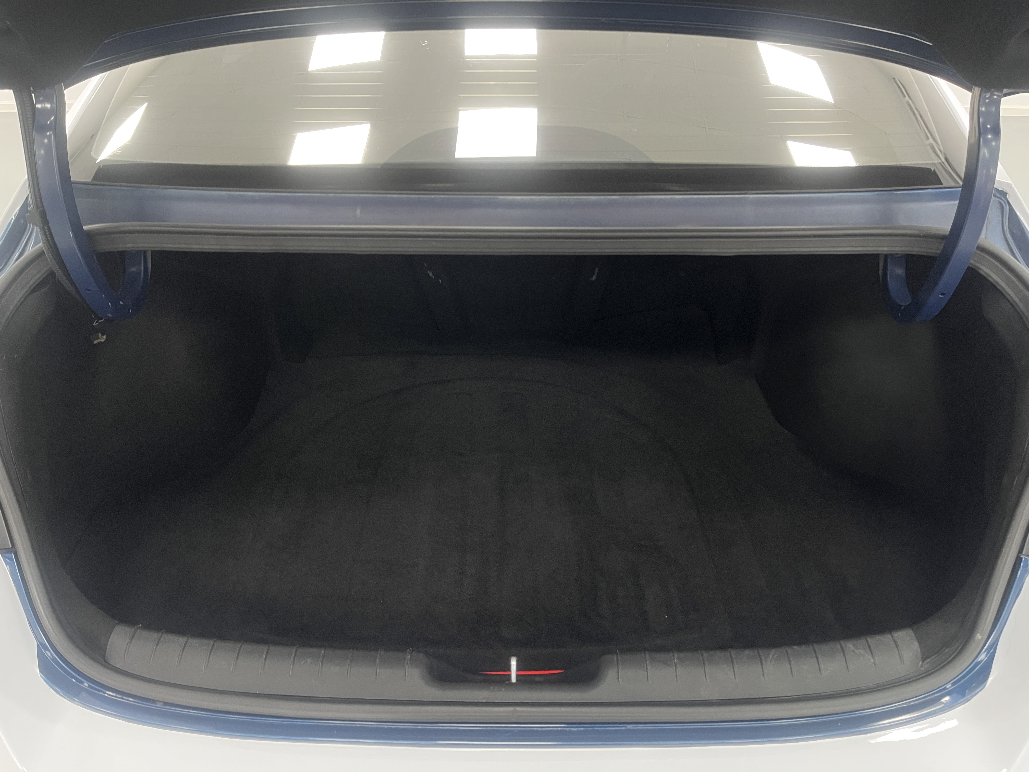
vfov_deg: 53.1
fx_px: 773
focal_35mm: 26
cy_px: 386
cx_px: 514
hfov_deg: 67.3
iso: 320
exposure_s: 1/50
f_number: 1.6
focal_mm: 5.1
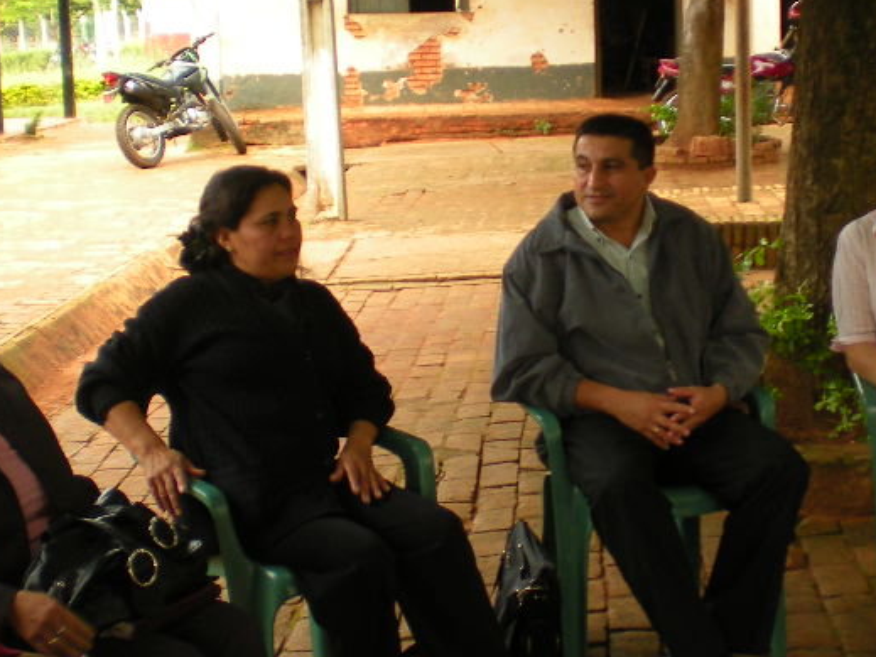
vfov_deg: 19.6
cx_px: 543
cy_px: 225
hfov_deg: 25.9
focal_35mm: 75
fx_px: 1898
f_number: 3.1
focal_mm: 6.3
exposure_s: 1/65.2
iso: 89
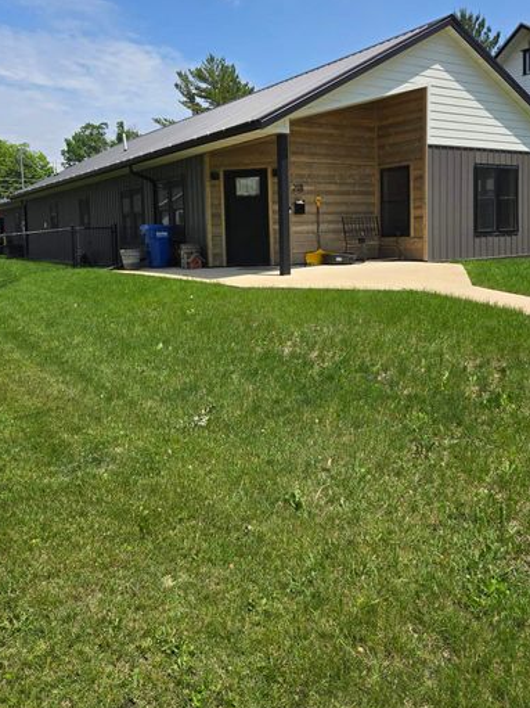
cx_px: 242
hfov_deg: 46.7
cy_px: 276
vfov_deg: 59.4
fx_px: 613
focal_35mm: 30
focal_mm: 5.4
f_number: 1.8
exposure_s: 1/2198
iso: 25
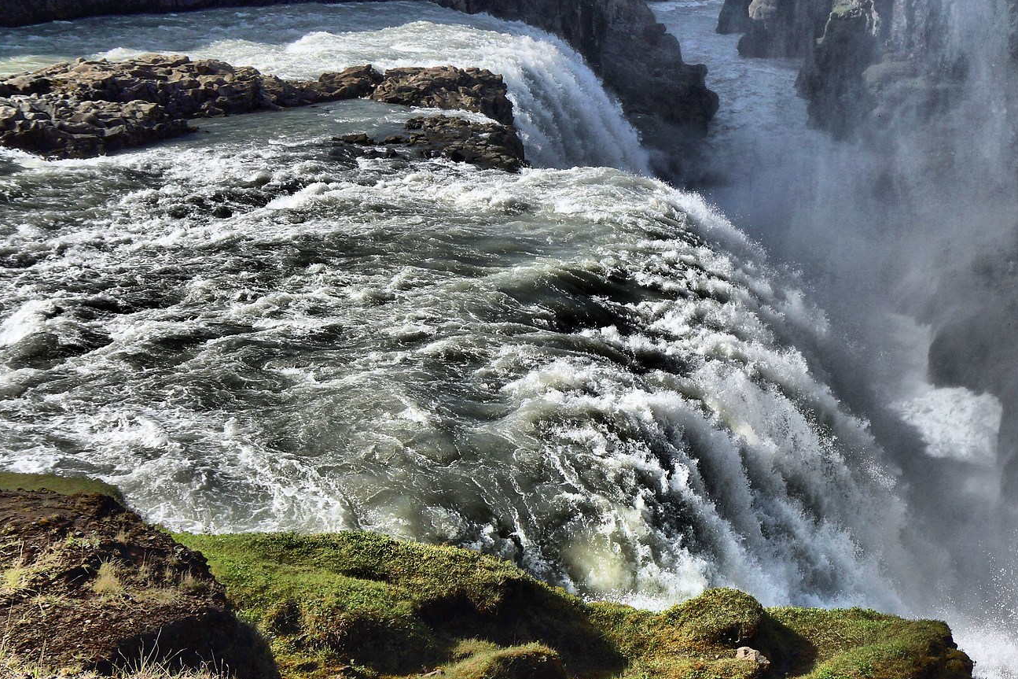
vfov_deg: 21.6
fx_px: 1781
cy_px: 319
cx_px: 888
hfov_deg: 30.7
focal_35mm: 63
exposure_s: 1/500
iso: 100
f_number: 8
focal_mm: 23
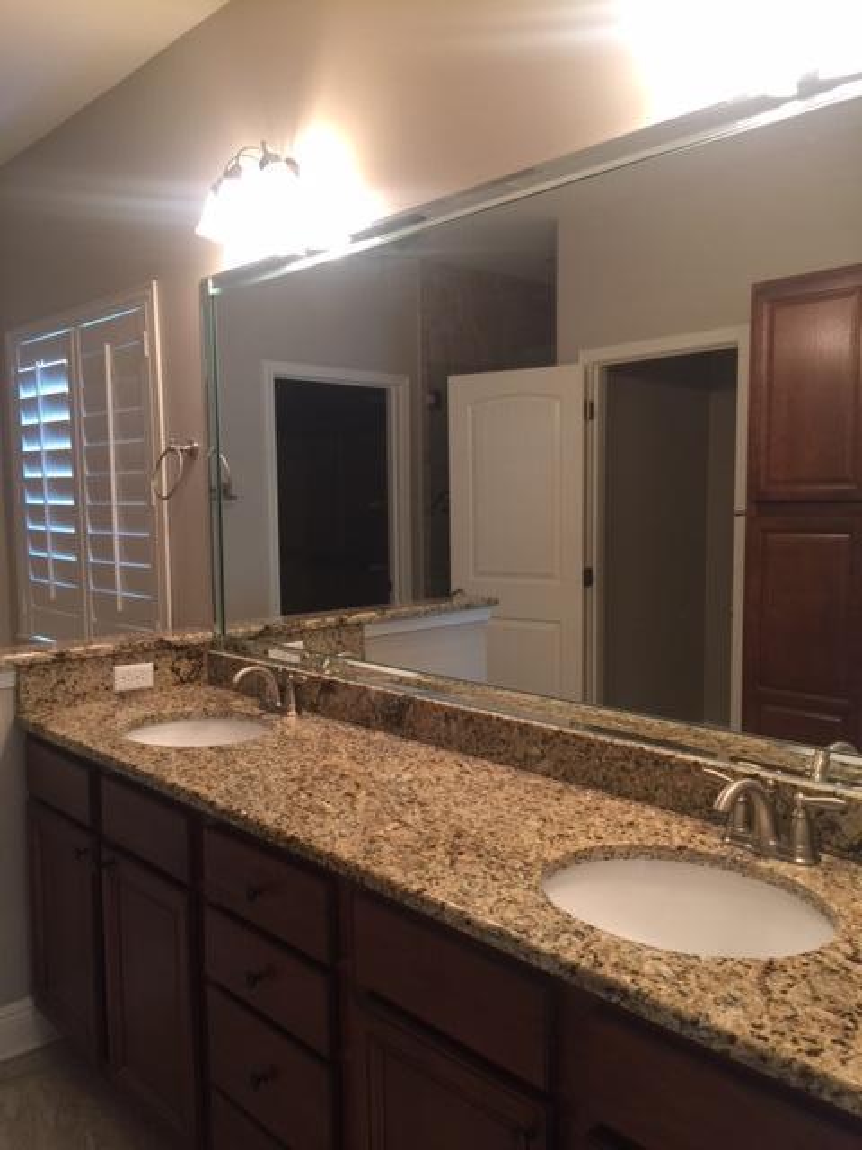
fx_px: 963
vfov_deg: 61.7
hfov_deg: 48.2
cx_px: 431
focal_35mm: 29
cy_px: 575
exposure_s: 1/15
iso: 50
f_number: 2.2
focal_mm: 4.15
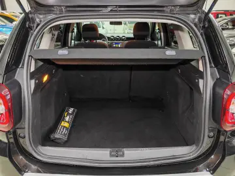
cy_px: 88
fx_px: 177
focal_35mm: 26
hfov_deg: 67.3
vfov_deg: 53.1
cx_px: 118
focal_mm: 5.4
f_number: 1.6
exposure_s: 1/50
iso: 640
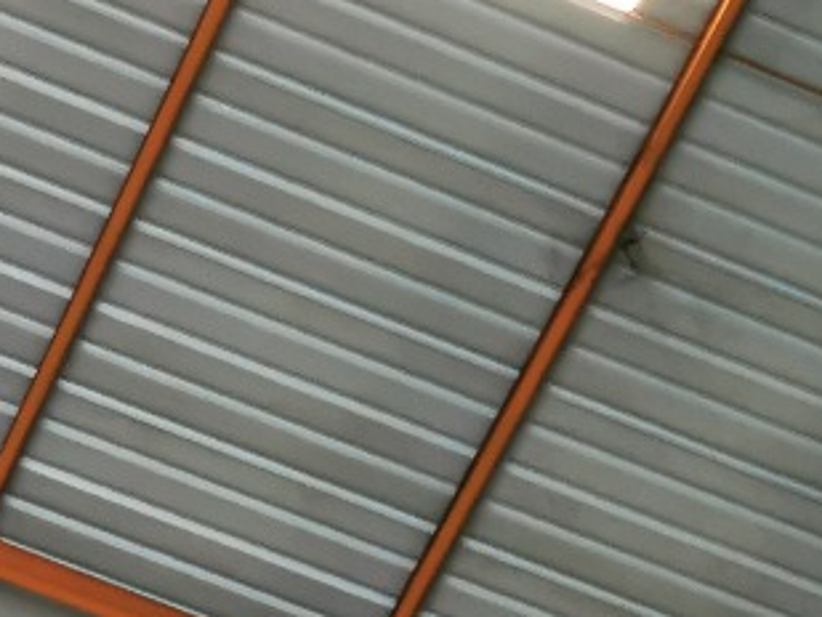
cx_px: 1059
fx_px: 4537
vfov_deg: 7.8
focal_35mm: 191
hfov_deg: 10.1
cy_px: 191
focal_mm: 5.56
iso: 200
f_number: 1.6
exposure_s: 1/50
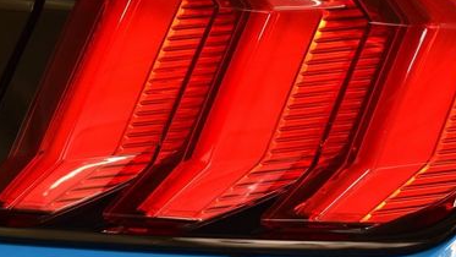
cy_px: 117
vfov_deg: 6.4
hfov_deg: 11.4
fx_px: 2286
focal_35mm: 189
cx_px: 251
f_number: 7.1
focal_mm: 70
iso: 1250
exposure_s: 1/30
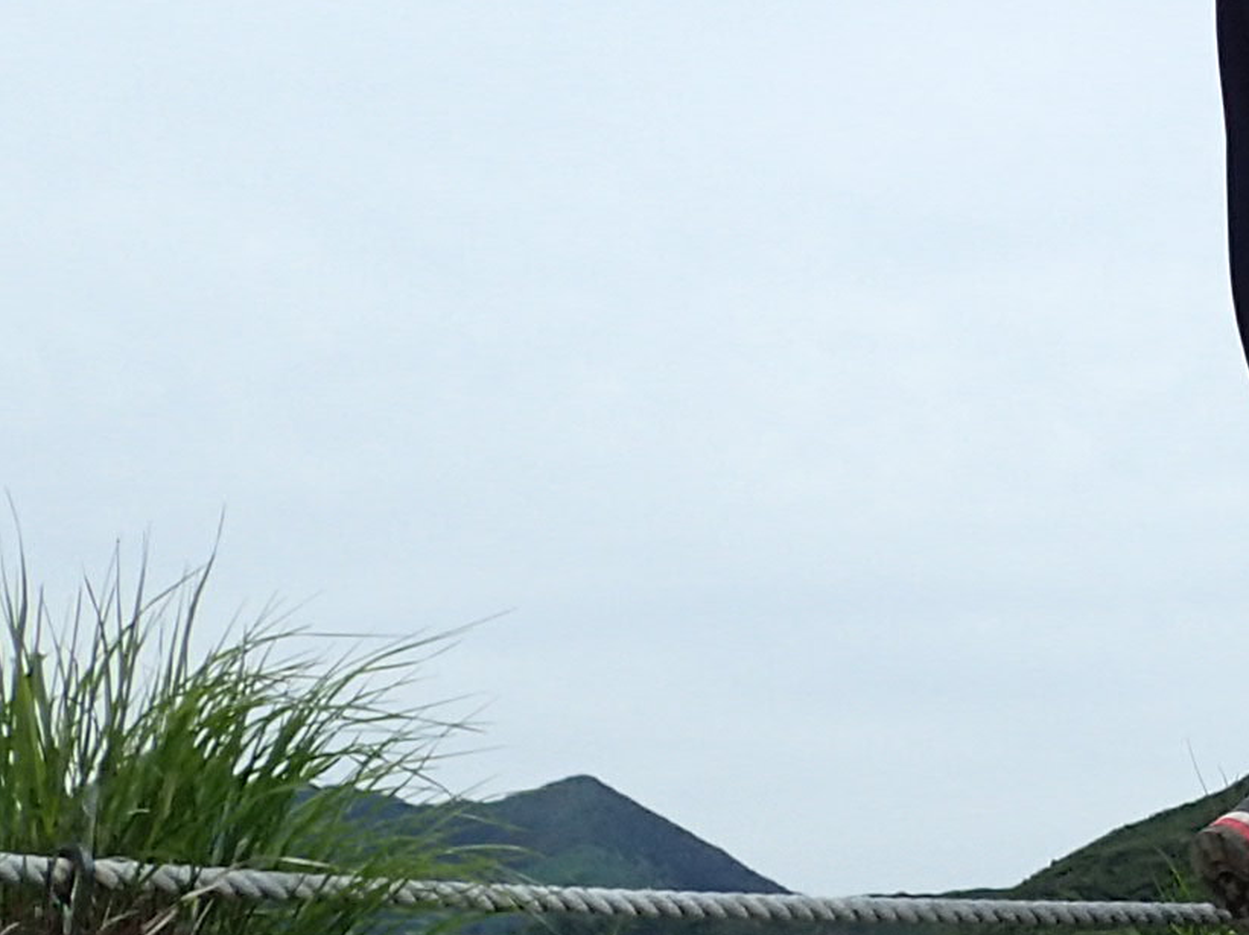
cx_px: 2043
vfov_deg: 12.7
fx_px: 4220
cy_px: 470
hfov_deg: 15.2
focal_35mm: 117
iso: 100
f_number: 9
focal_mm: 5.5
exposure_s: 1/160
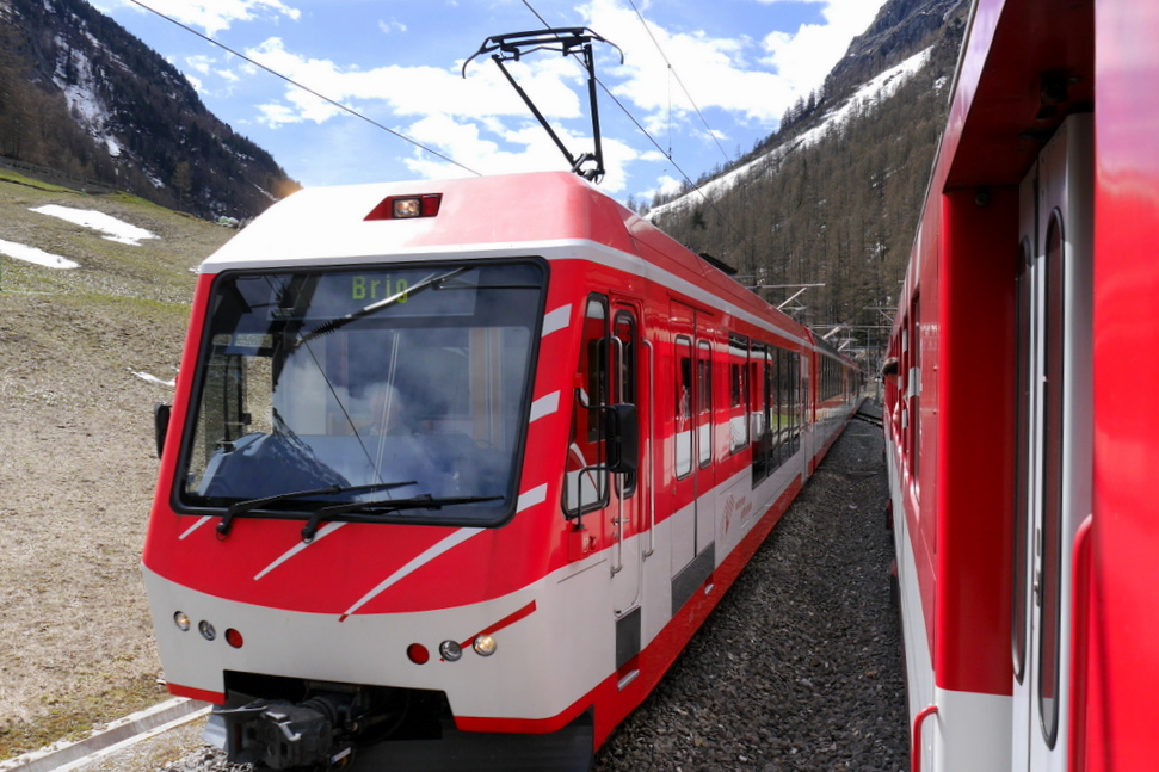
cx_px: 581
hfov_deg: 61.9
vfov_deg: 43.6
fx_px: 966
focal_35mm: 30
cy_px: 412
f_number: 7.1
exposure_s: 1/500
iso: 160
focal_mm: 14
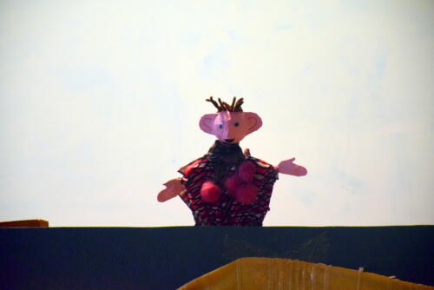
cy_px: 145
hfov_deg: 9.8
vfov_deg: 6.6
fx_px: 2533
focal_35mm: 210
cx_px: 217
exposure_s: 1/250
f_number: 5.6
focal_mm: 140
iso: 3600
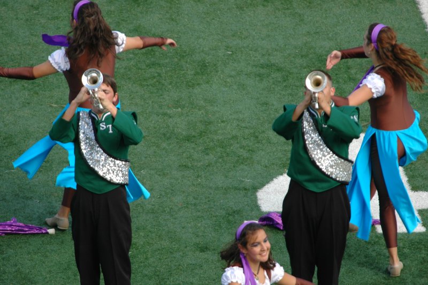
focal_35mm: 600
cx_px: 214
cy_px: 142
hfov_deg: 3.4
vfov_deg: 2.3
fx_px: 7127
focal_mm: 400
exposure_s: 1/250
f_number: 5.6
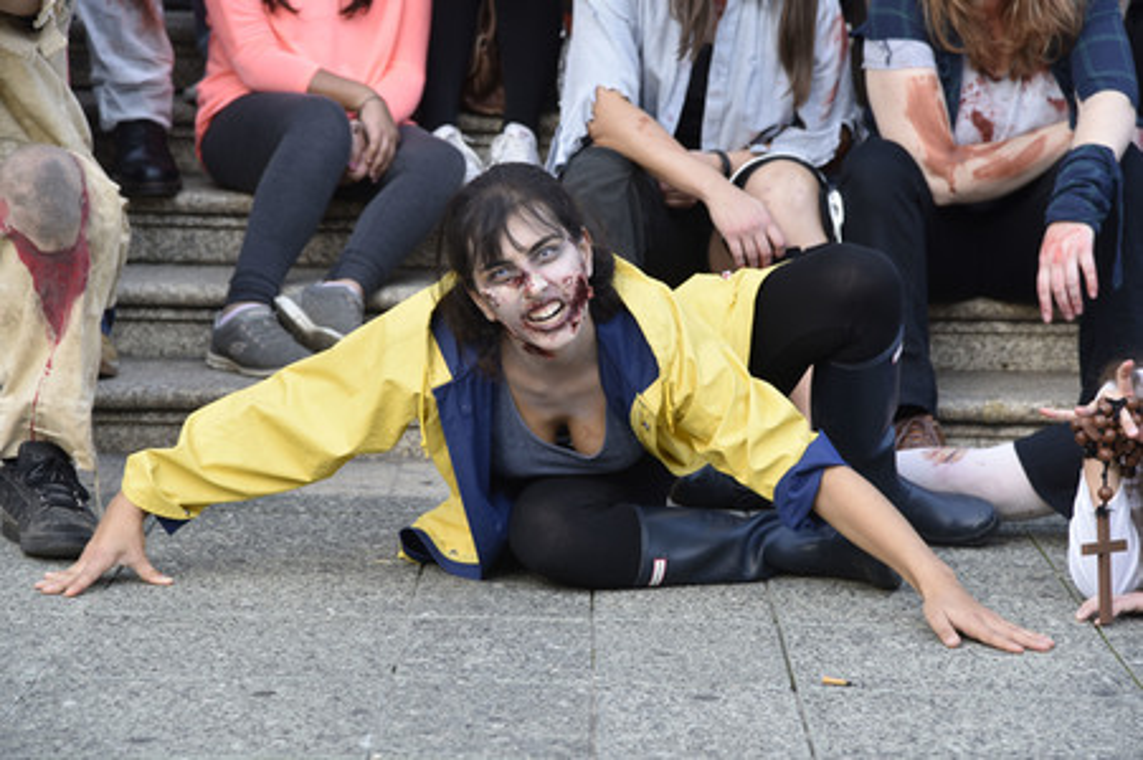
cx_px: 572
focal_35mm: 120
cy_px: 380
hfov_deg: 17.1
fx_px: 3807
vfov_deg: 11.4
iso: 400
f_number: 5.6
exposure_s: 1/125
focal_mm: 120
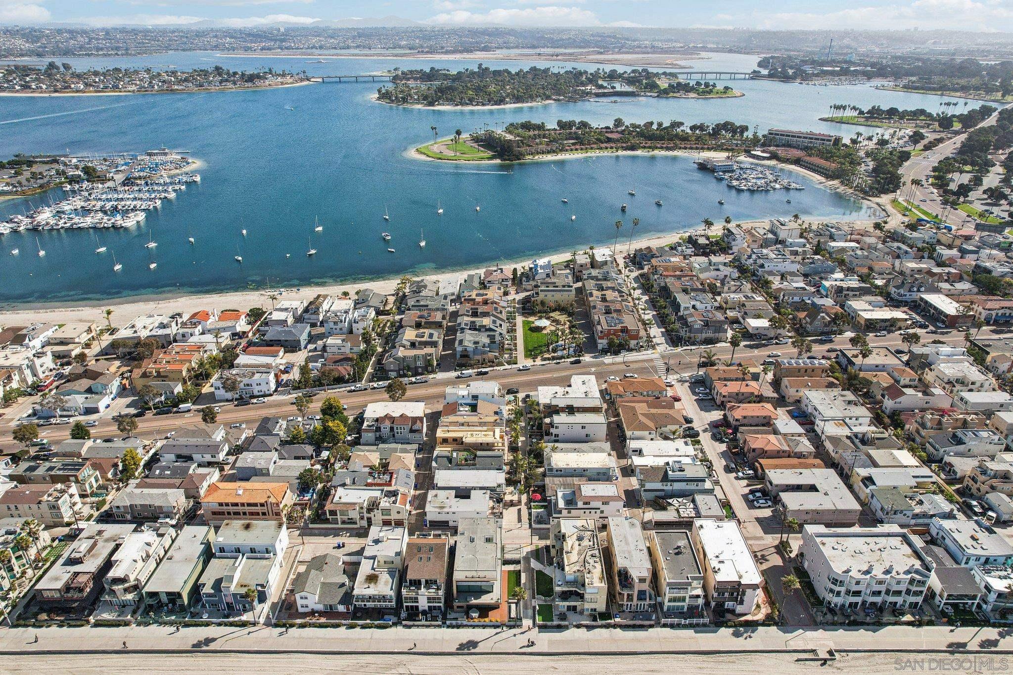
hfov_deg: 78.6
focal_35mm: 22
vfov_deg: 57.2
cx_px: 506
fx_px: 619
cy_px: 338
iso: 130
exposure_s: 1/2000
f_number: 2.8
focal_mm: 8.4
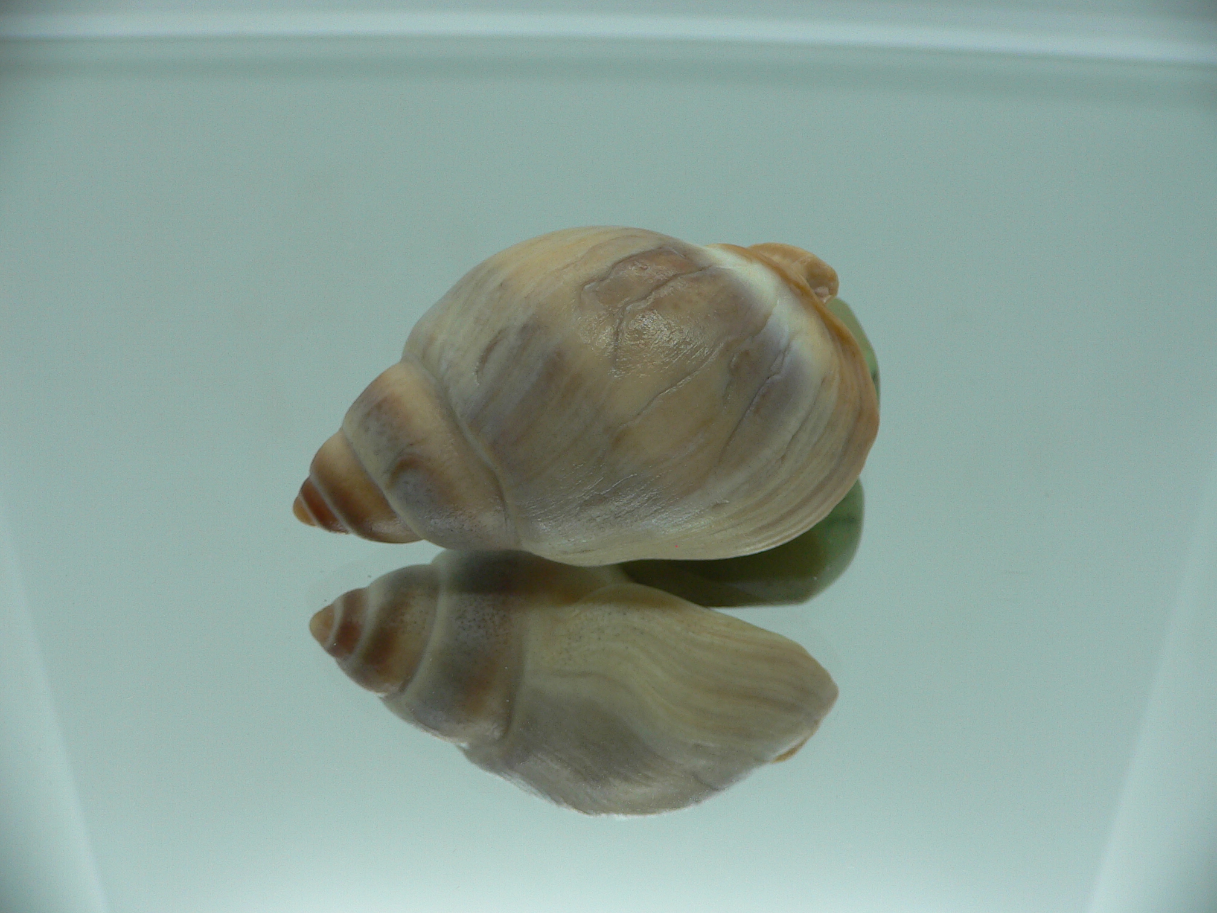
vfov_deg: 40.7
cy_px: 456
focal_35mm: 35
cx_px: 608
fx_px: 1231
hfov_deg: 52.6
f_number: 2.8
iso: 80
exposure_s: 1/60
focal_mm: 4.6
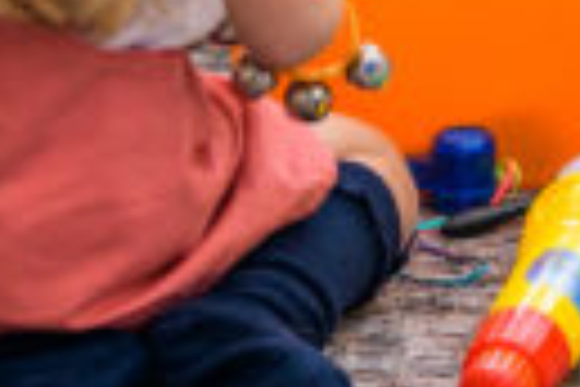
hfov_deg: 12.4
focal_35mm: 161
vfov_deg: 8.2
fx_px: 2594
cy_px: -315
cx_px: 742
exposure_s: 1/125
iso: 500
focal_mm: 31
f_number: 3.5
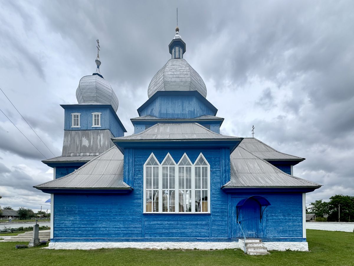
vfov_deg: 85.7
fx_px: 143
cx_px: 177
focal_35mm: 14
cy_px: 133
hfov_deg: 102.1
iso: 50
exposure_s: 1/1217
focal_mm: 2.22
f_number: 2.2
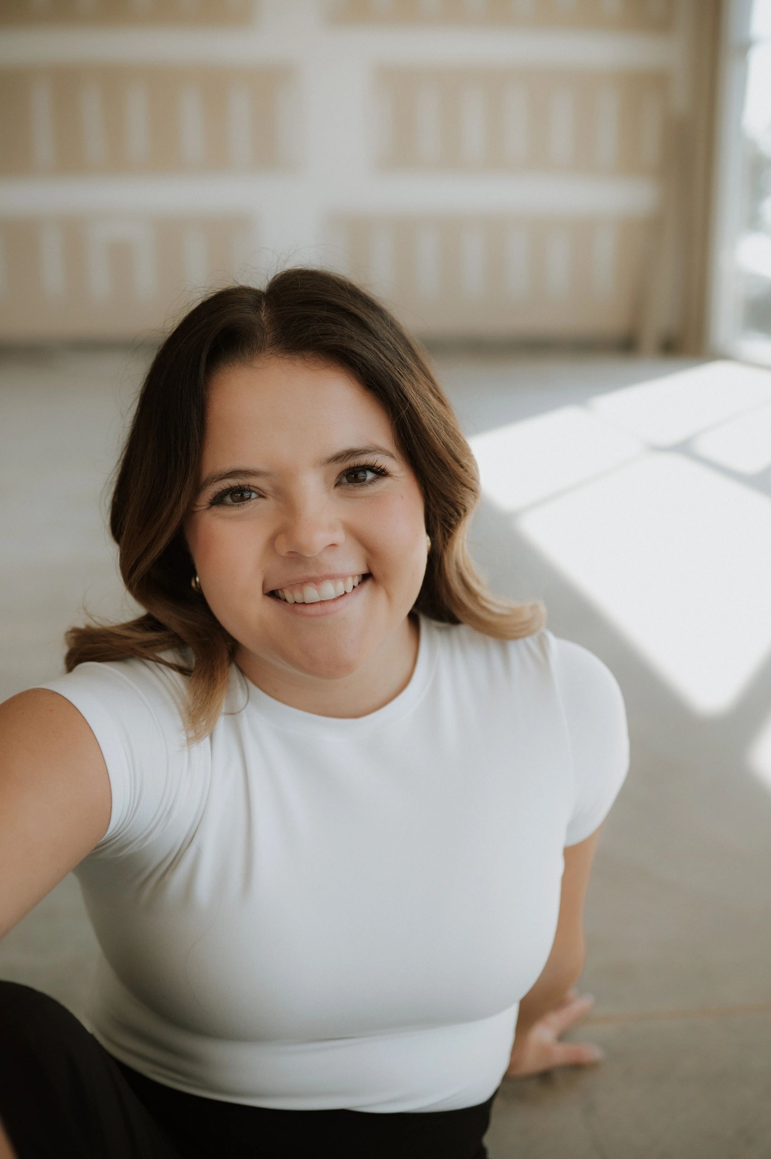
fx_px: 1126
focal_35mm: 35
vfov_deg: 54.5
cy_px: 580
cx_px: 386
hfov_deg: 37.8
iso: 400
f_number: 2.5
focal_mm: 35
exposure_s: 1/1250
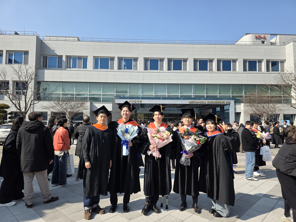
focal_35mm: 23
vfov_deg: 58.9
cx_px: 148
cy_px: 111
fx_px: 197
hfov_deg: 73.9
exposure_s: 1/3464
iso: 80
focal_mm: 6.3
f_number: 1.7
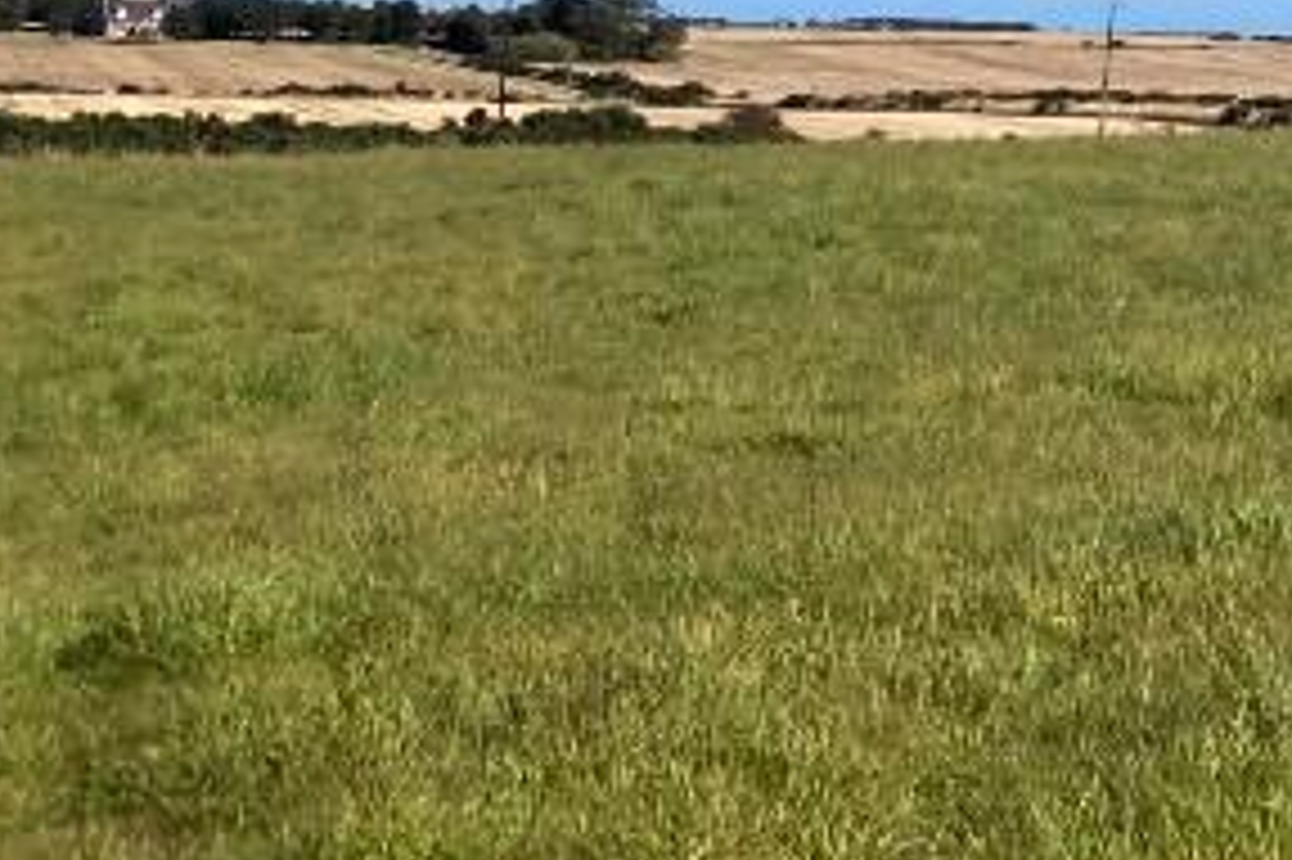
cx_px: 1598
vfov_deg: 12.2
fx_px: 3730
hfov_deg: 18.5
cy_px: -608
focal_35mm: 104
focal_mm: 3.99
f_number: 1.8
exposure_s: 1/2525
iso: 20
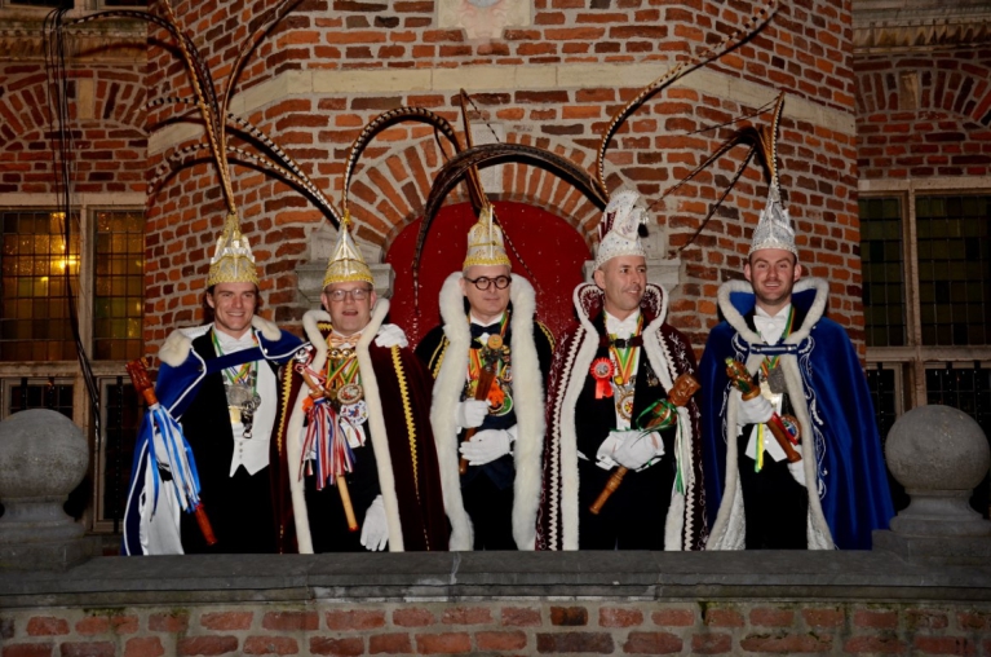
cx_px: 496
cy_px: 328
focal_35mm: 42
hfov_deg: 46.5
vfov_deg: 31.8
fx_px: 1154
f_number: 7.1
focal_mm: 28
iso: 400
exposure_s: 1/60
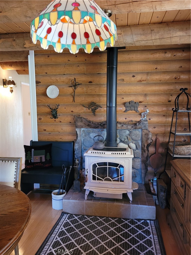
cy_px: 128
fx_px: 191
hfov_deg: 53.1
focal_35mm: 26
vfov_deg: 67.3
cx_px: 96
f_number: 1.8
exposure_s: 1/40
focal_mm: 5.4
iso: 320
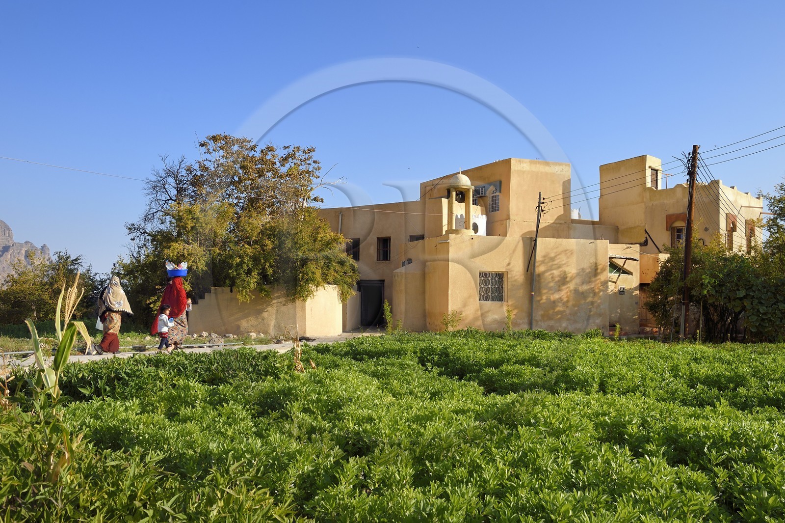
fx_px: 785
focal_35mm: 36
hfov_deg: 53.2
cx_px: 392
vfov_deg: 36.8
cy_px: 262
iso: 200
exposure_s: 1/320
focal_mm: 36
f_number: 10
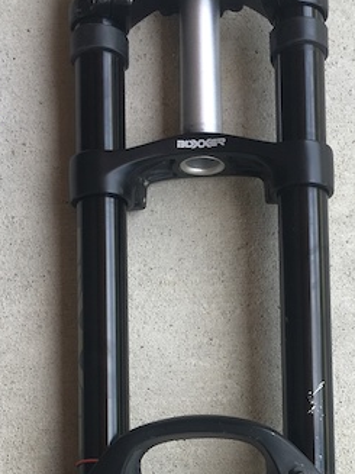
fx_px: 971
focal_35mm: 71
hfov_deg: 20.6
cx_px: 254
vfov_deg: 25.9
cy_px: 480
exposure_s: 1/171
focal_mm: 4.15
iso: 25
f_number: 2.2
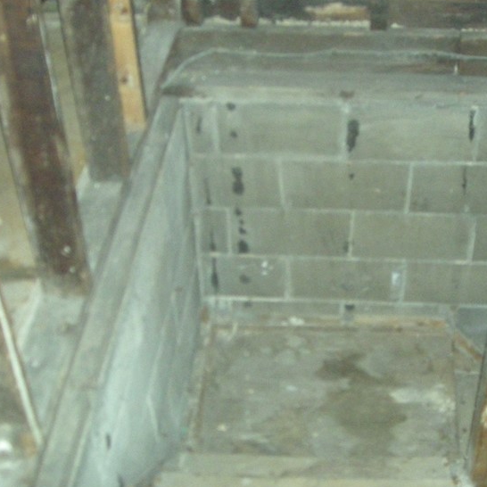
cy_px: 157
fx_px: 923
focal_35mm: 58
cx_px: 332
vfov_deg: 29.3
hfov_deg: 29.3
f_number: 2.8
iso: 517
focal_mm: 5.7
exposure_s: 1/60
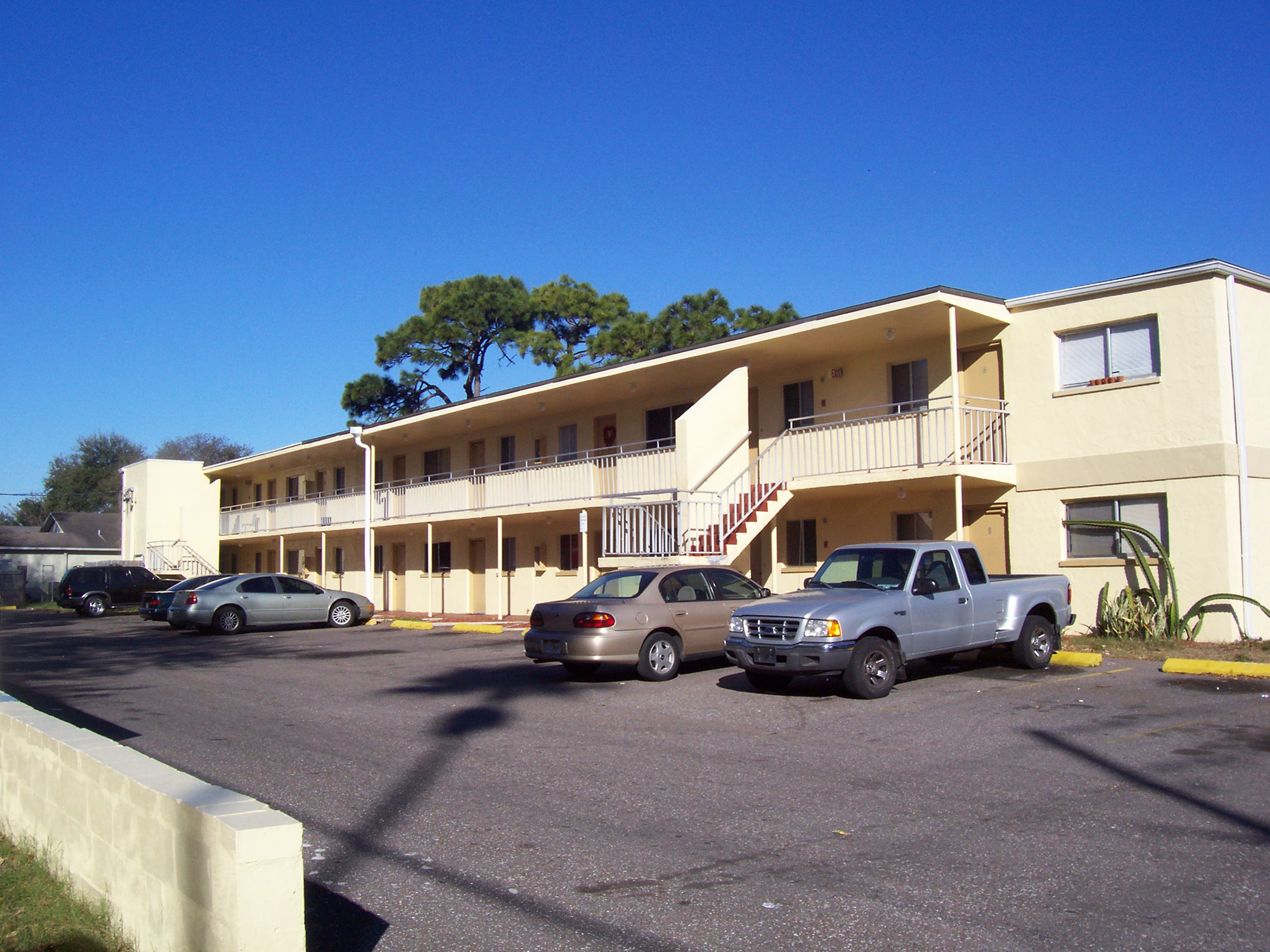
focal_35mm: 34
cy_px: 476
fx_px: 1247
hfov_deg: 54.0
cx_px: 635
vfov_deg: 41.8
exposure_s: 1/664
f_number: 5.1
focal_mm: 5.6
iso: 80
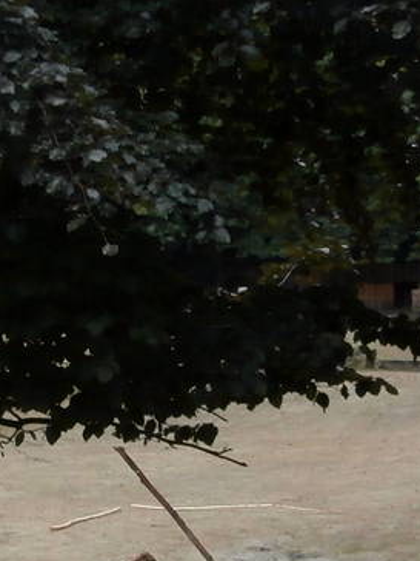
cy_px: 294
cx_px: 243
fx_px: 1780
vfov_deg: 17.9
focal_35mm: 110
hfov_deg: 13.5
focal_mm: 4.43
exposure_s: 1/30
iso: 200
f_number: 3.2
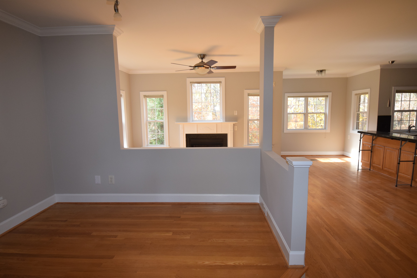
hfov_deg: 85.4
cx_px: 208
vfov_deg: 63.2
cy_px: 139
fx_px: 226
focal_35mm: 20
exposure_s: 1/100
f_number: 5
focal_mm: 13
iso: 800
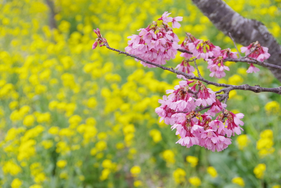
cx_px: 140
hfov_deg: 25.7
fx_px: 617
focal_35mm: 79
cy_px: 94
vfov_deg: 17.3
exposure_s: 1/100
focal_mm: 53
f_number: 5.6
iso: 100
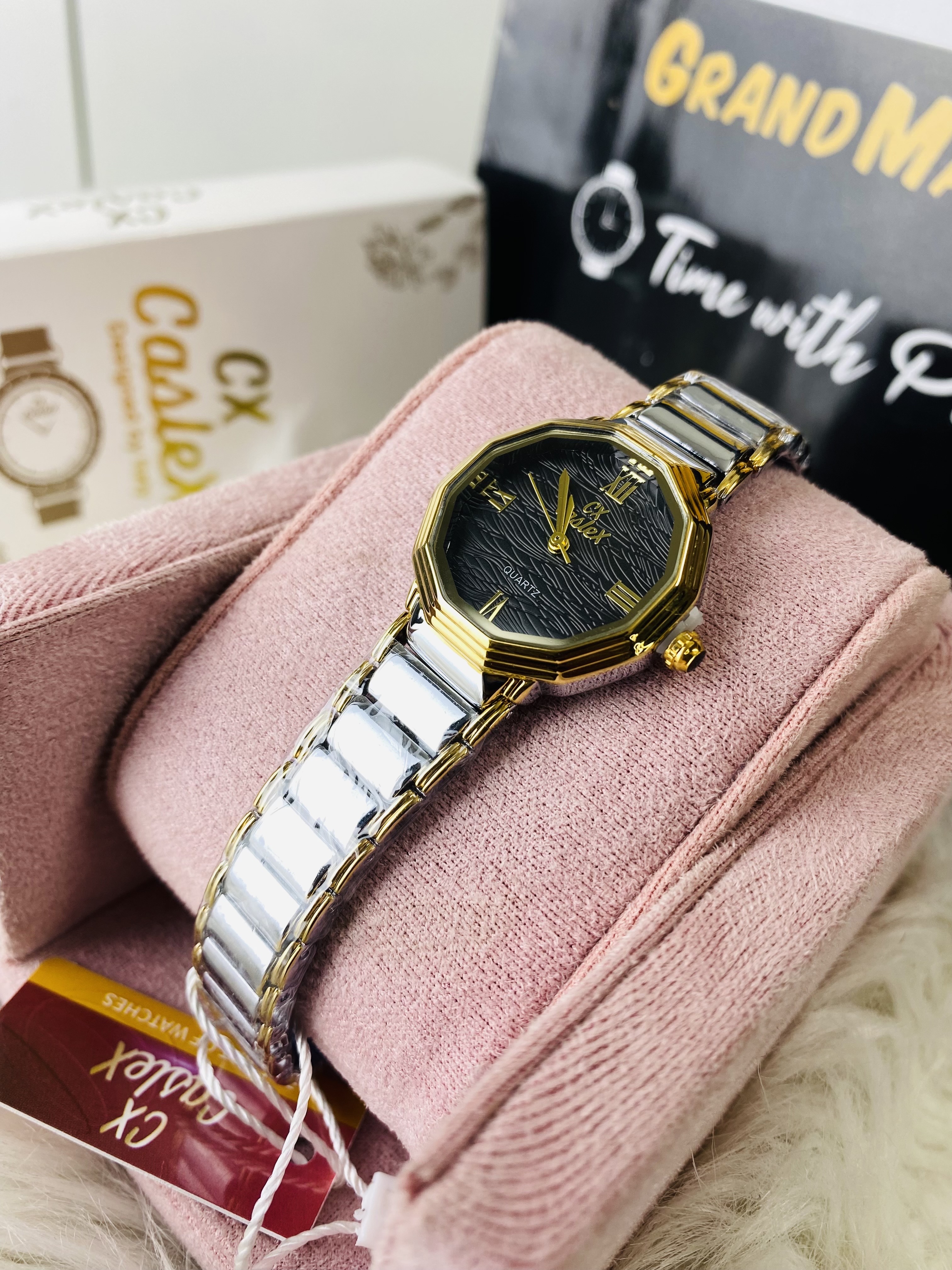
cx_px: 476
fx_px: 917
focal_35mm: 25
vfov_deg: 69.4
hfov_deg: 54.9
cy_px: 635
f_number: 1.8
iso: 40
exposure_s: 1/100
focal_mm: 4.25
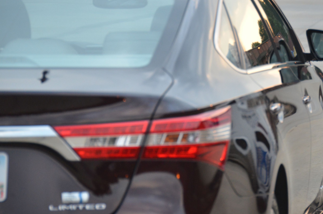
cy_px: 94
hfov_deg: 9.3
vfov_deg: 6.2
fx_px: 1988
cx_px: 189
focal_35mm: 222
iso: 1600
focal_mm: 120
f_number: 5.3
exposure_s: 1/400
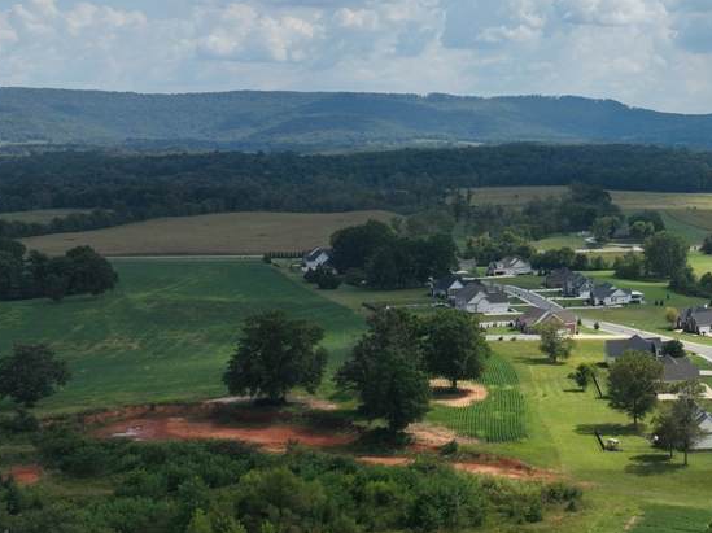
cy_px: 142
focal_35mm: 56
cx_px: 707
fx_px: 1151
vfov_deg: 25.8
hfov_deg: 31.8
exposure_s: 1/3200
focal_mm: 12.29
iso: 200
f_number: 2.8
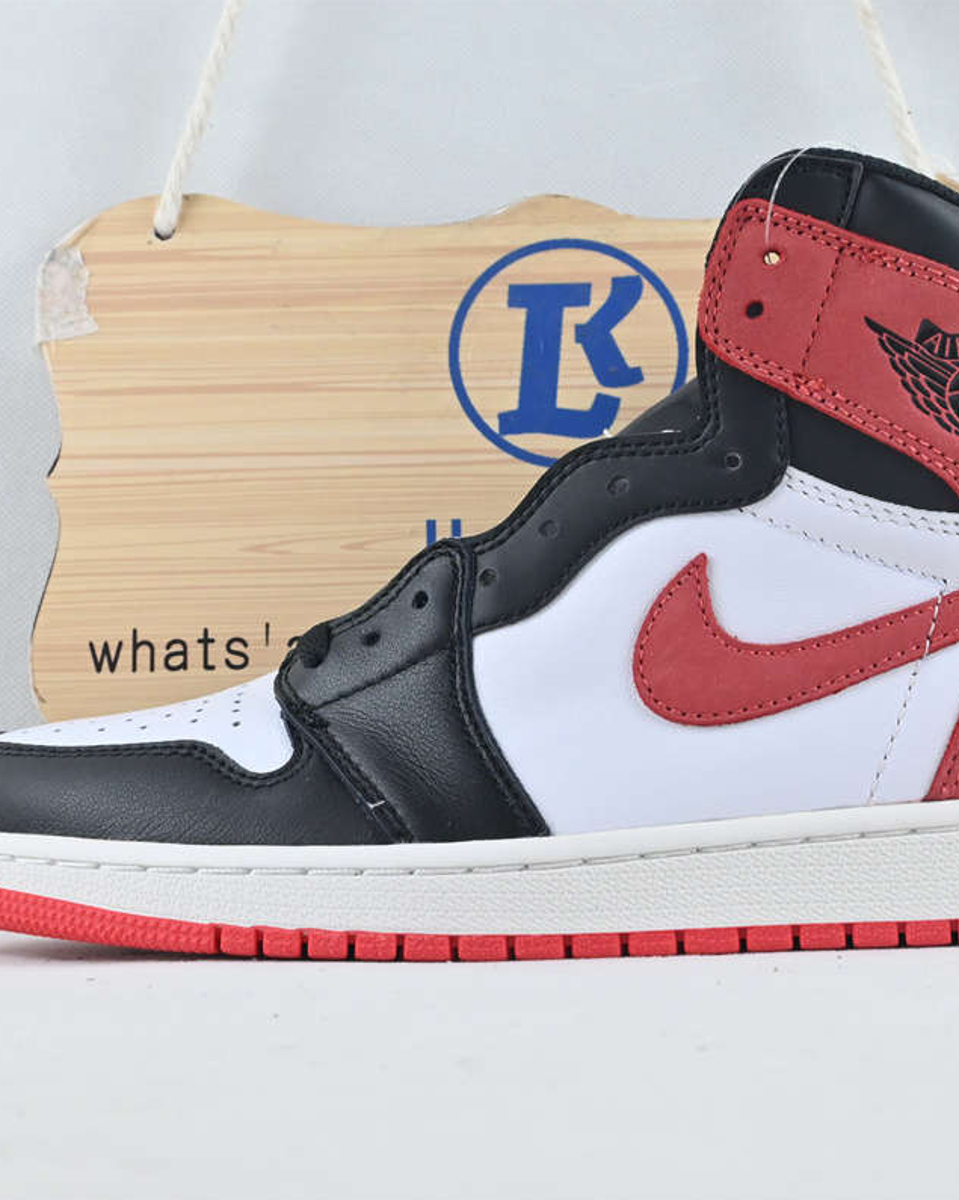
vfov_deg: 30.6
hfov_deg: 24.7
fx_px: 2190
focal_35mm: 62
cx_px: 569
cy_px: 602
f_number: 10
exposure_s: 1/100
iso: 1000
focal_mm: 29
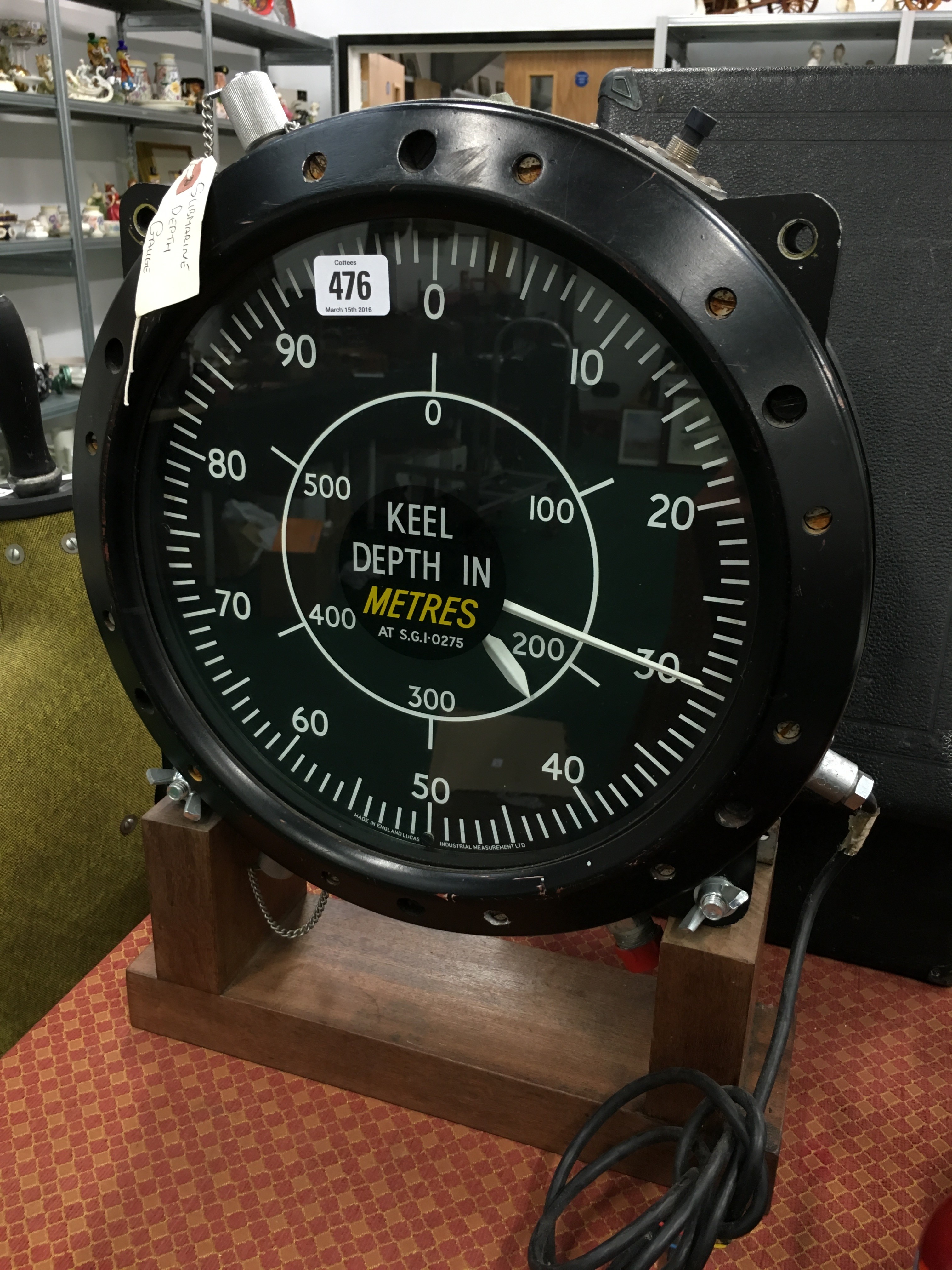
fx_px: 1063
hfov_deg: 48.2
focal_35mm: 29
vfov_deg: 61.7
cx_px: 476
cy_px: 635
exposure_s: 1/33
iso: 125
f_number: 2.2
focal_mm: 4.15
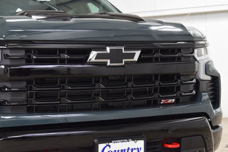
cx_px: 114
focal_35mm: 68
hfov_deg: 29.9
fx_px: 428
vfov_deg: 20.2
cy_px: 76
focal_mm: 45
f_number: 6.3
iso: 800
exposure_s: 1/15
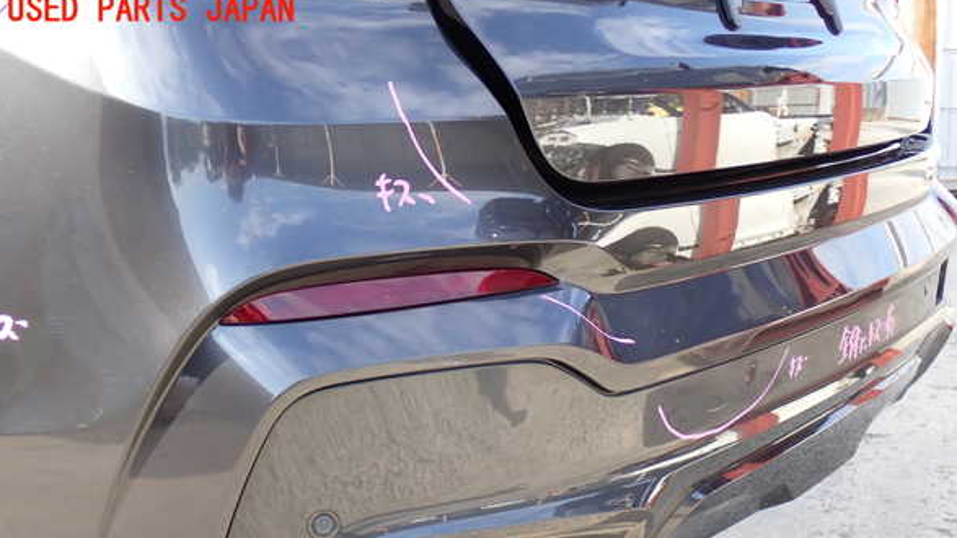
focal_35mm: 49
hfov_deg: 42.1
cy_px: 357
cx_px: 487
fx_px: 1243
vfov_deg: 24.3
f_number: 2.9
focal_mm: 7.84
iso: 100
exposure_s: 1/125
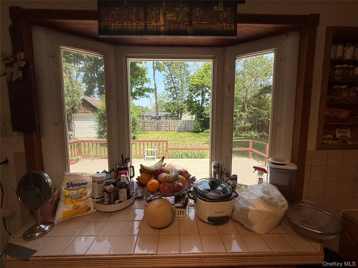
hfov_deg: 102.1
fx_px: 145
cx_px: 179
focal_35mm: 14
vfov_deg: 85.7
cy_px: 134
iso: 50
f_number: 2.2
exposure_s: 1/579
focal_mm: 2.22
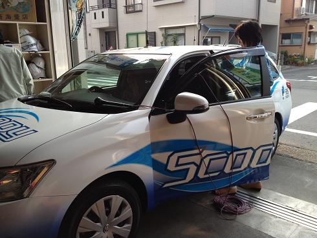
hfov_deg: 52.6
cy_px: 119
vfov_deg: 40.7
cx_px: 158
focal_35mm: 35
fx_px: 321
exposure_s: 1/211
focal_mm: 4.28
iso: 50
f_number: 2.4
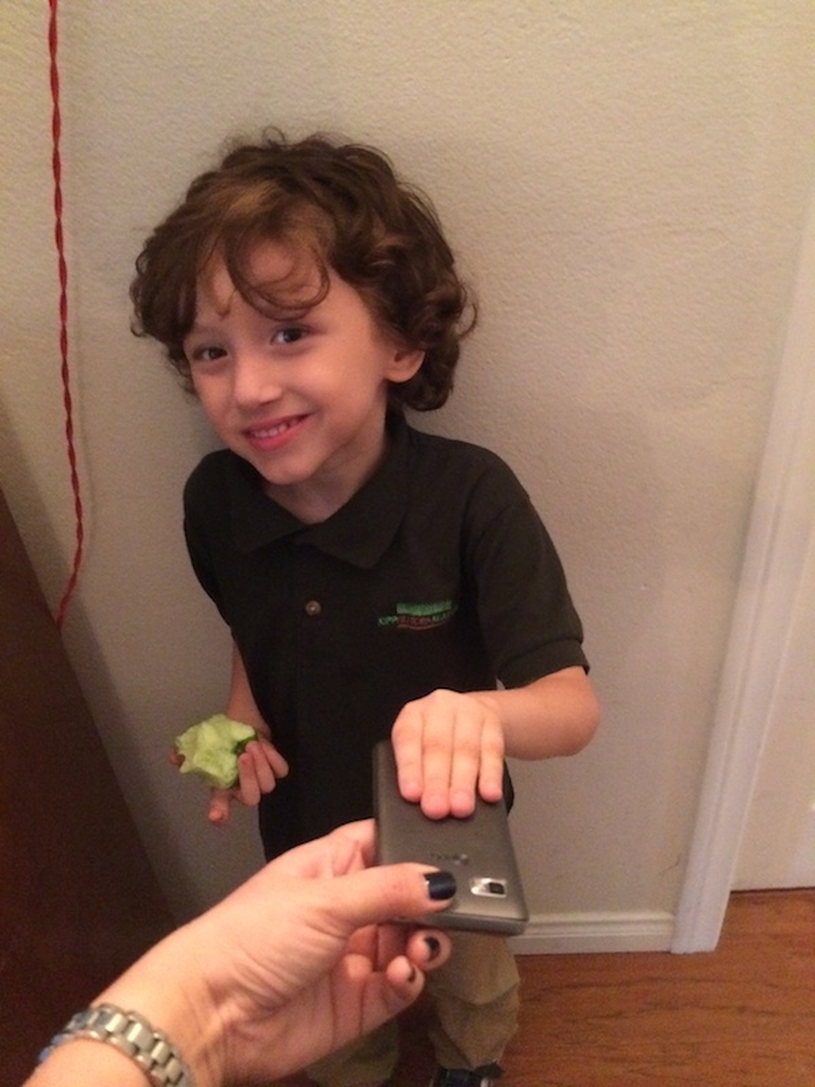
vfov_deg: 60.0
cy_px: 544
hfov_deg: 46.8
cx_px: 408
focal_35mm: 30
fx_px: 942
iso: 800
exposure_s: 1/15
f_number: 2.2
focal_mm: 4.12
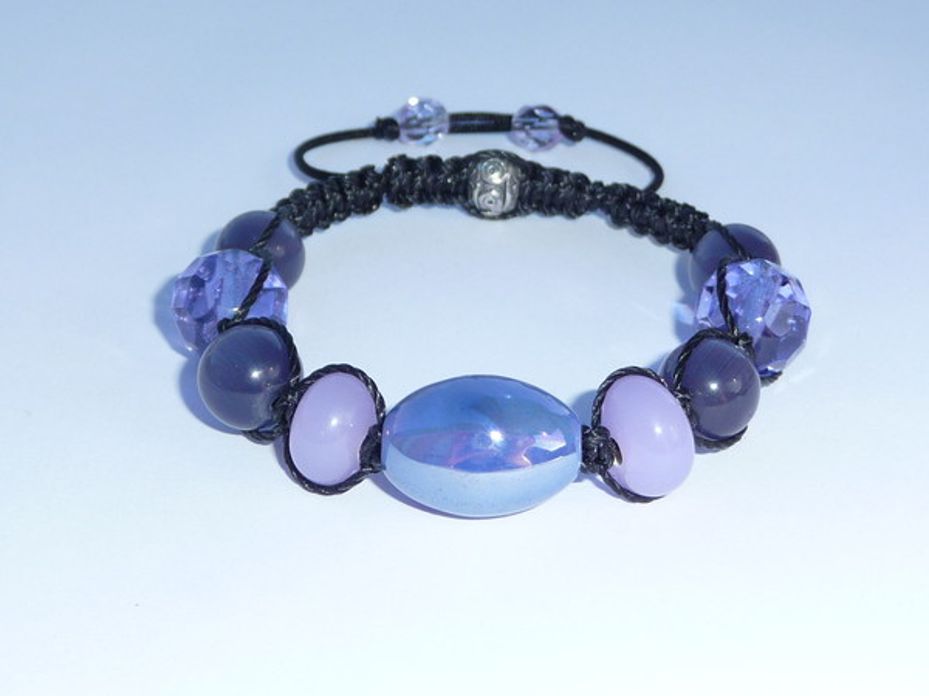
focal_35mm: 76
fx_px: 2040
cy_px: 348
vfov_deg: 19.4
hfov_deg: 25.7
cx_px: 464
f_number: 4.1
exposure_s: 1/320
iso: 100
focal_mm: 7.6
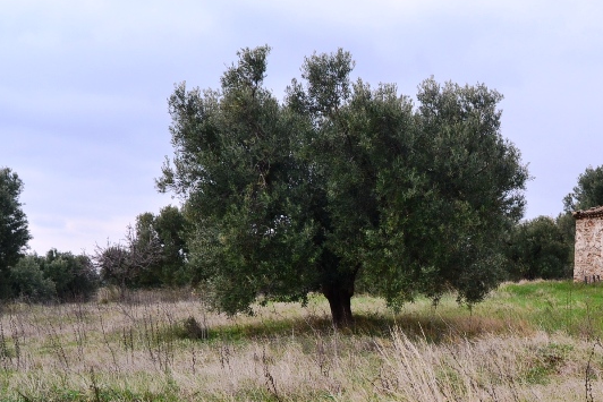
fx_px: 871
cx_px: 460
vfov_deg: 25.7
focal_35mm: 52
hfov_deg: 37.2
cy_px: 297
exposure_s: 1/160
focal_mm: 18
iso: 400
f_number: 9
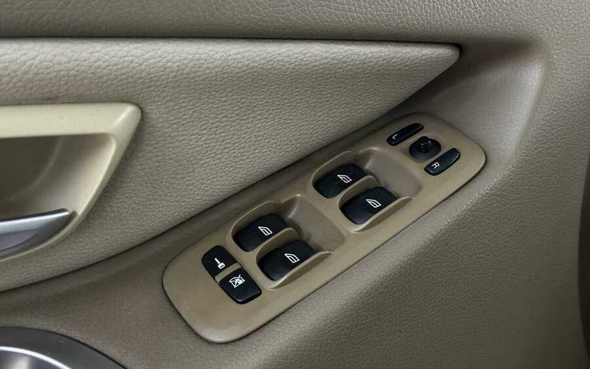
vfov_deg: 25.3
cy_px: 202
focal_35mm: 51
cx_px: 295
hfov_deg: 39.6
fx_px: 820
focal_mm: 6.86
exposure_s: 1/50
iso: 250
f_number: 1.78
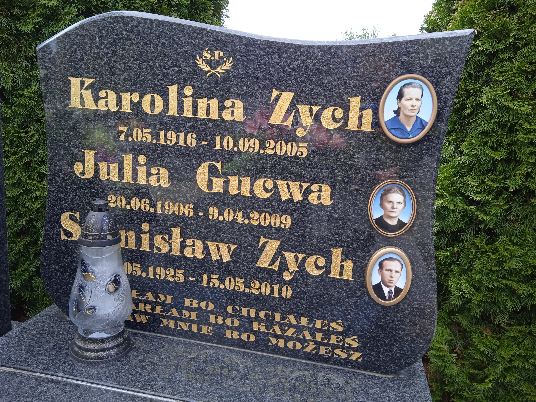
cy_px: 201
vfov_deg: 49.7
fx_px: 434
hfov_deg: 63.4
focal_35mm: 28
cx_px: 268
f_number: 2.2
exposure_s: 1/148
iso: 100
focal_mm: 3.43
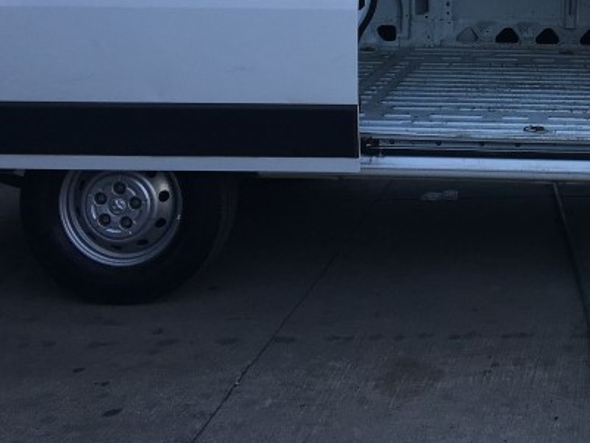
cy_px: -91
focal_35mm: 74
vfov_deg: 18.8
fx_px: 1262
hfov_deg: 25.1
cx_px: 589
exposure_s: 1/718
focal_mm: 4.15
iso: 25
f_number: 2.2
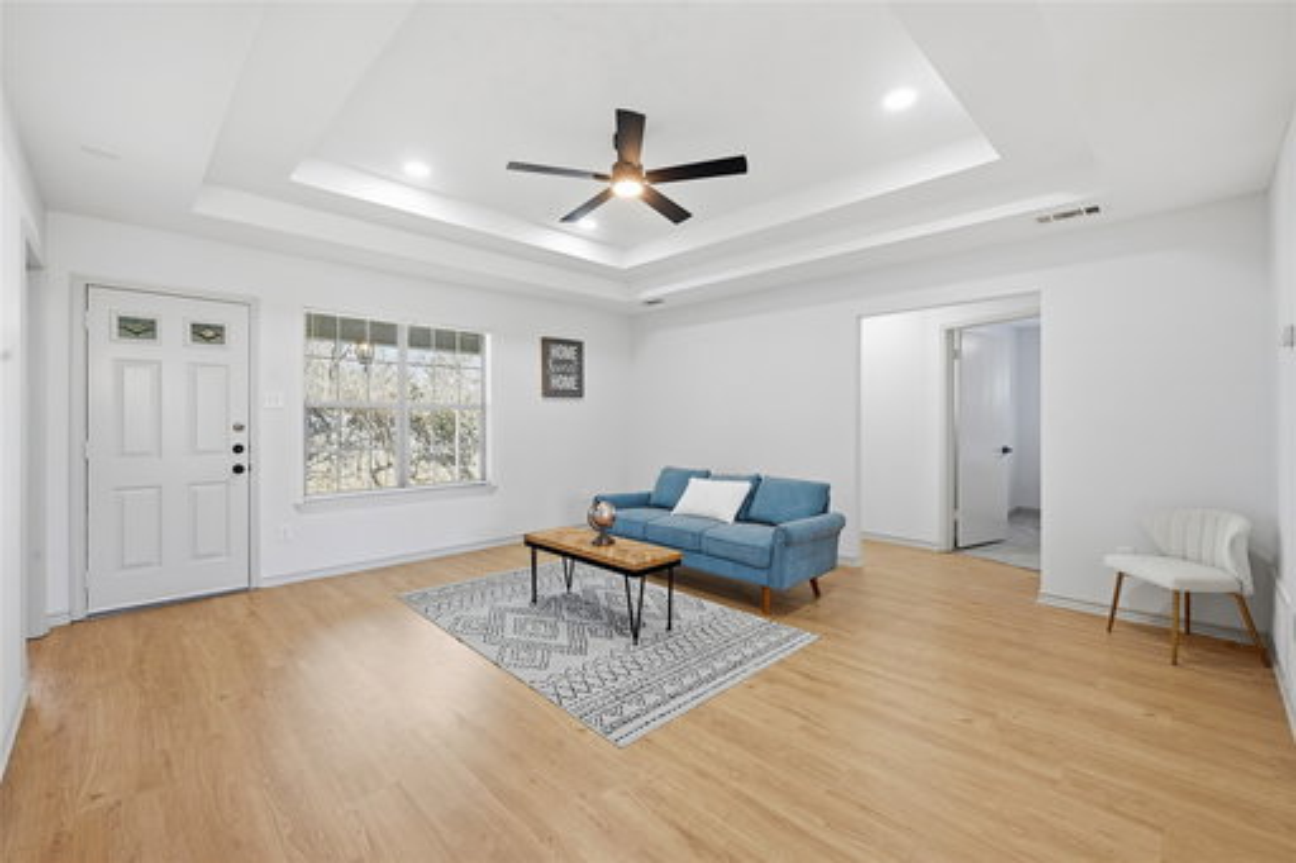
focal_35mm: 15
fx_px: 540
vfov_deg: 77.3
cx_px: 648
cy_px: 432
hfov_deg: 100.4
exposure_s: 1/500
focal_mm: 15
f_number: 9
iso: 500
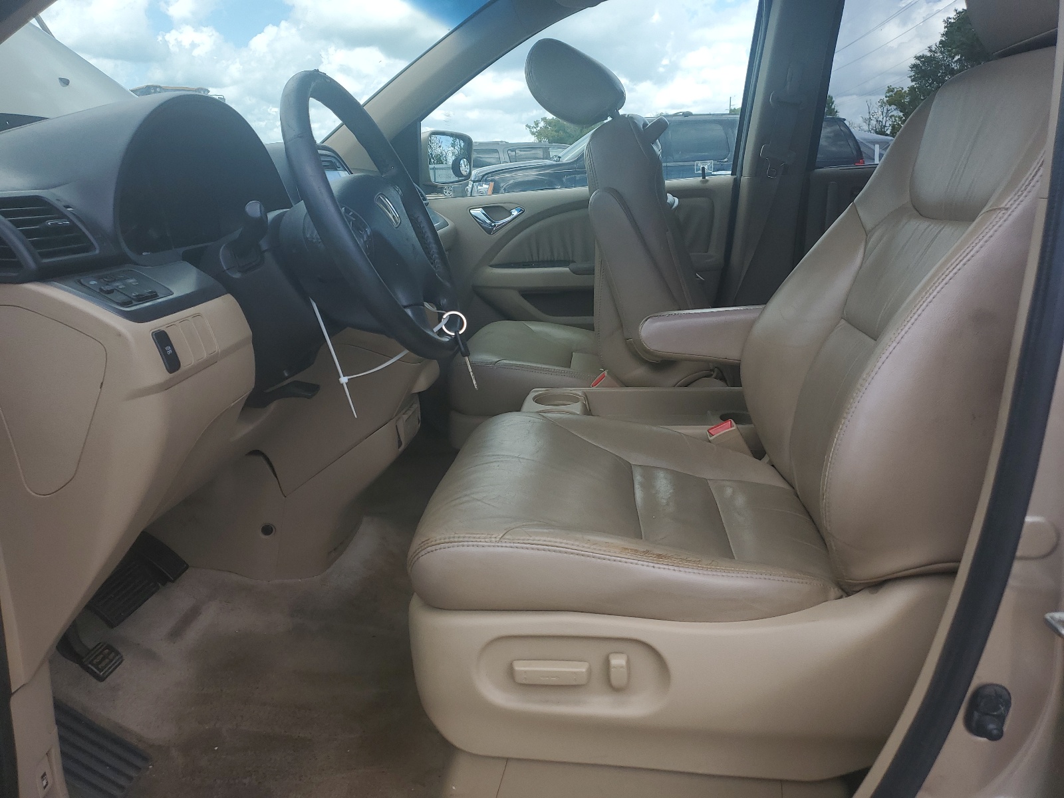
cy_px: 399
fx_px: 799
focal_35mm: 26
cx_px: 532
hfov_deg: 67.3
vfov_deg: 53.1
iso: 50
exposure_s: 1/1000
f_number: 1.5
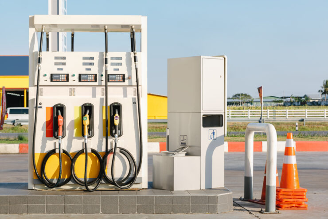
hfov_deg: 28.8
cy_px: 110
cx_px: 164
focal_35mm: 70
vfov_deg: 19.5
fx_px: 638
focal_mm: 70
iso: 100
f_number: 8
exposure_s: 1/400
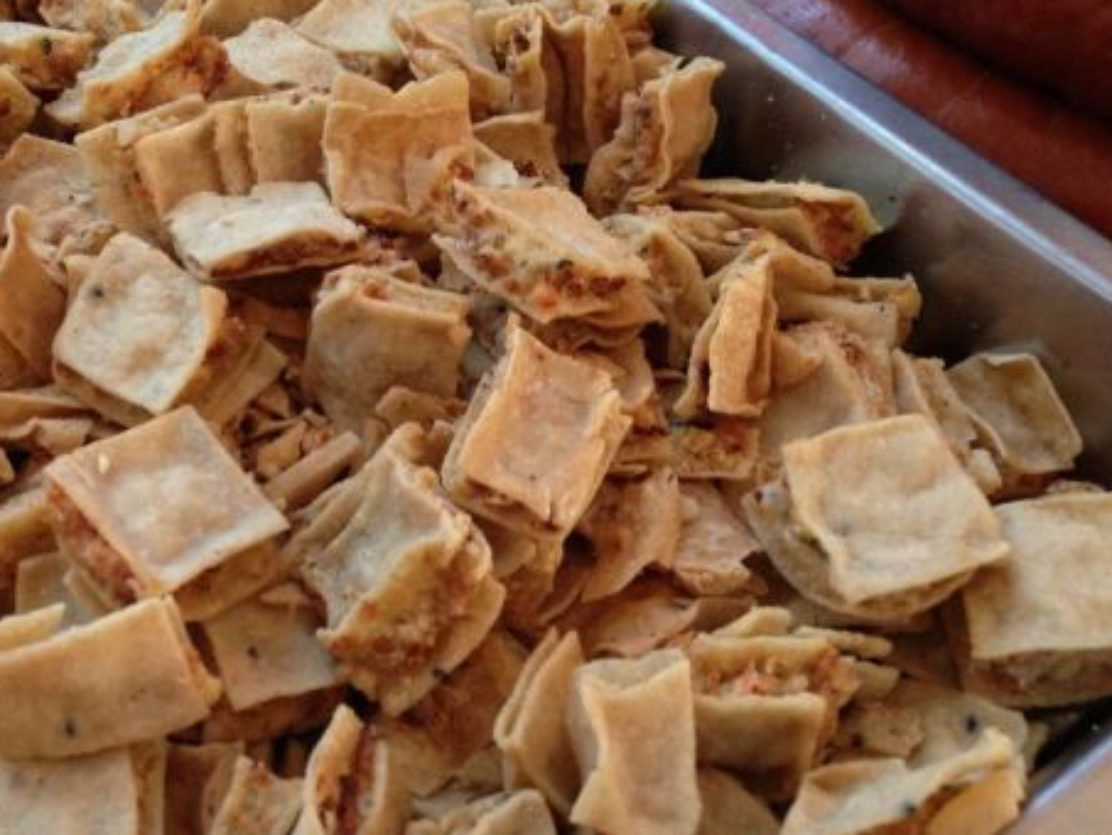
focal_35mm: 51
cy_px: 411
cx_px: 312
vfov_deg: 28.6
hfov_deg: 36.8
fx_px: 1639
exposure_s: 1/20
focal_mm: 4.13
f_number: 2.4
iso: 160
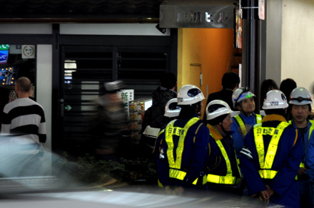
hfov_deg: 10.6
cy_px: 93
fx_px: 1674
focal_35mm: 192
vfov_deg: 7.1
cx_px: 325
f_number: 5.6
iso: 200
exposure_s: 1/5
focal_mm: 55
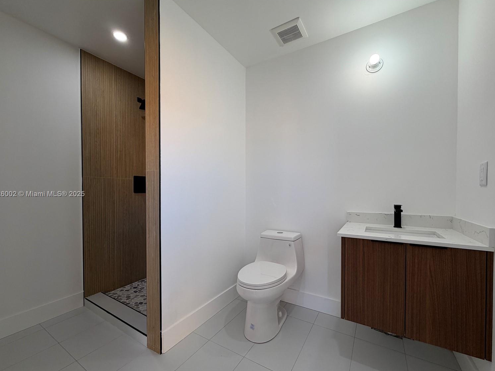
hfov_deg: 98.2
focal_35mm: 15
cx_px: 244
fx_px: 215
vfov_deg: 81.7
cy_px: 194
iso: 100
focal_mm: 2.22
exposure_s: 1/120
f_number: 2.2
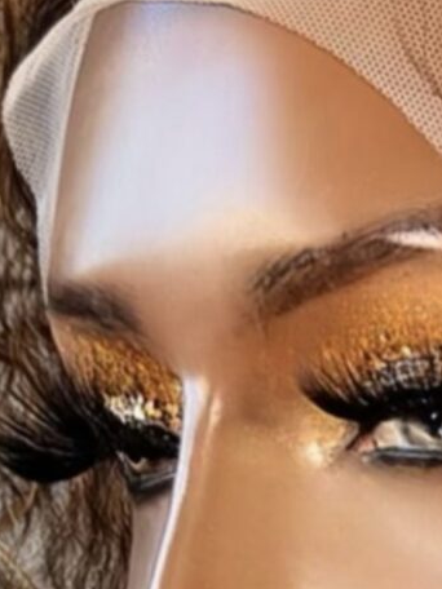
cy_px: 1067
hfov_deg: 9.4
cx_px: 947
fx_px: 2486
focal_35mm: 146
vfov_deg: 12.4
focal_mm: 5.96
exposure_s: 1/121
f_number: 1.6
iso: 125
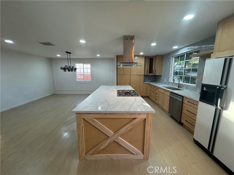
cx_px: 117
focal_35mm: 14
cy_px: 88
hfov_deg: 102.1
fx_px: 95
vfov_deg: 85.7
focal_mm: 2.22
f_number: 2.2
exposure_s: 1/120
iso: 160
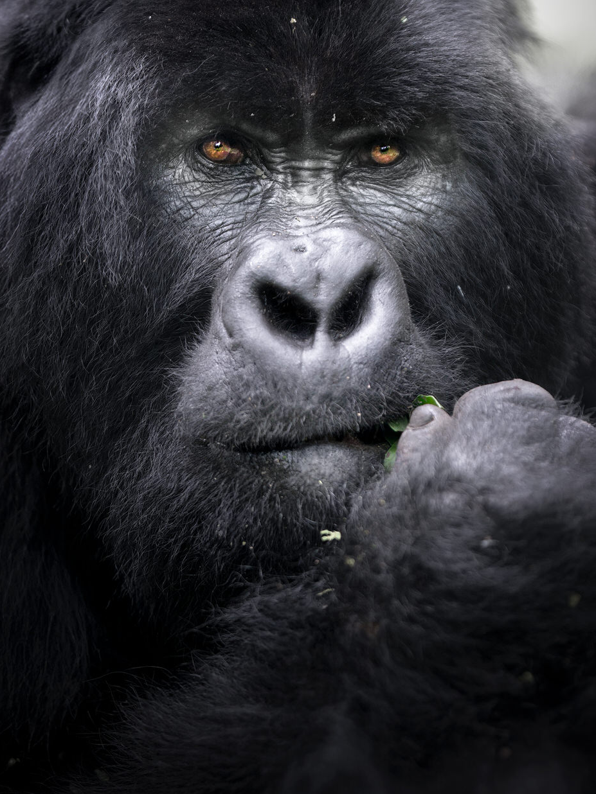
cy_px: 367
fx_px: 3375
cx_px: 299
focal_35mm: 147
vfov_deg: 13.4
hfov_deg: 10.1
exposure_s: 1/800
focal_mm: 135
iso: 1250
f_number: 1.8
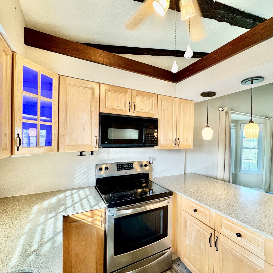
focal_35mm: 17
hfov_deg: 83.7
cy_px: 140
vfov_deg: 83.9
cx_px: 149
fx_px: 152
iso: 160
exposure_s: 1/120
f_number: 2.2
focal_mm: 2.22
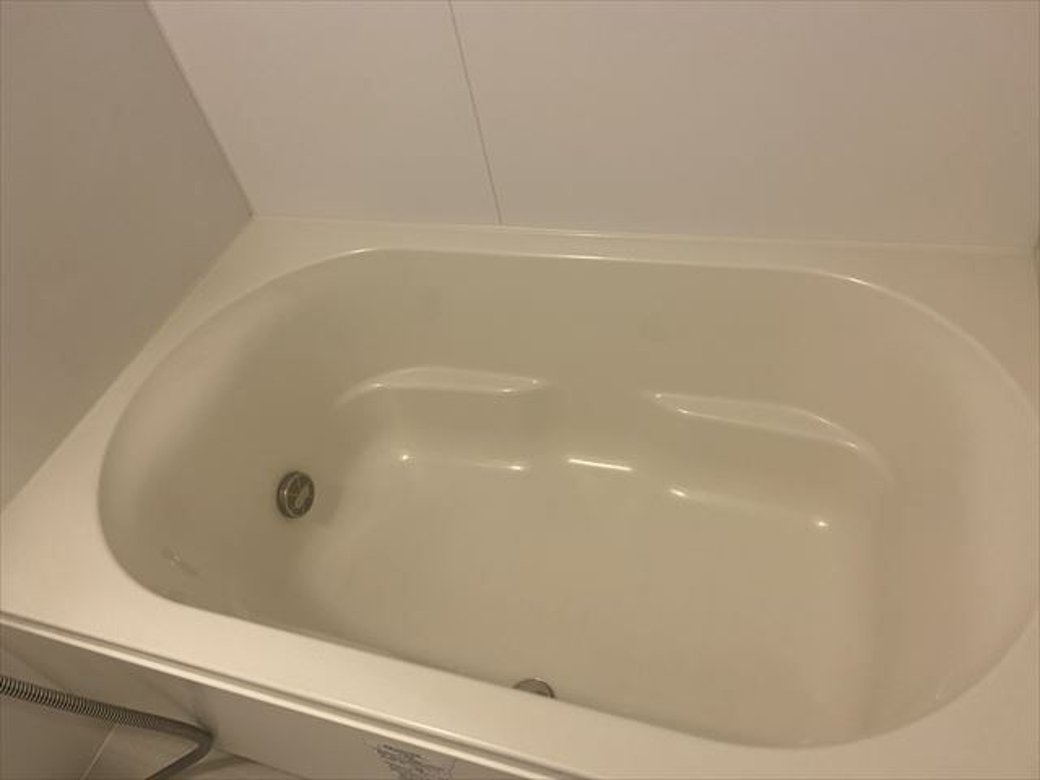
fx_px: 781
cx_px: 520
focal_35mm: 26
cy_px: 390
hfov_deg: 67.3
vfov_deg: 53.1
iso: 100
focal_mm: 4.25
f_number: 1.8
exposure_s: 1/50
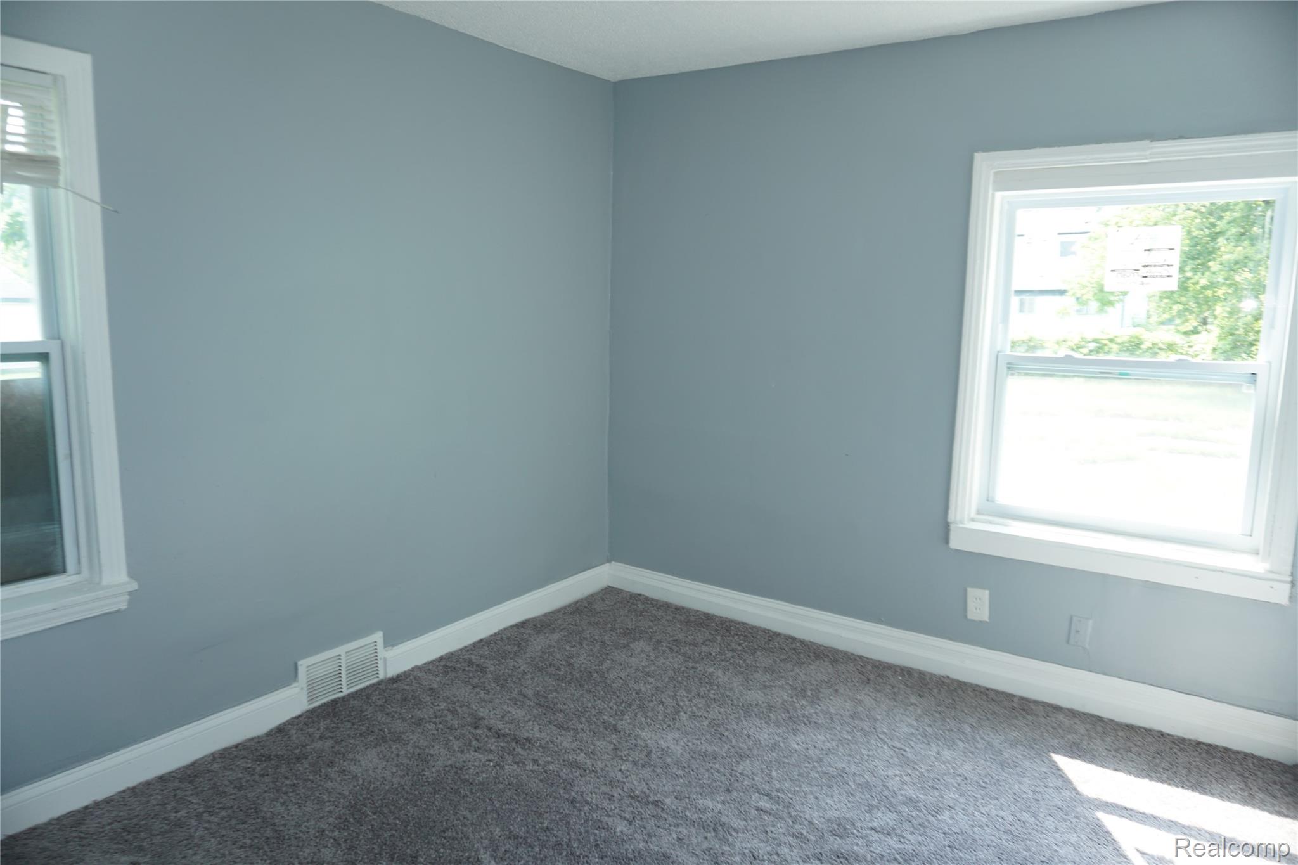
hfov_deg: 73.7
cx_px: 649
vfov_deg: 53.1
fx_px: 865
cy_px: 432
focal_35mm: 24
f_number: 3.5
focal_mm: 16
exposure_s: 1/60
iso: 160
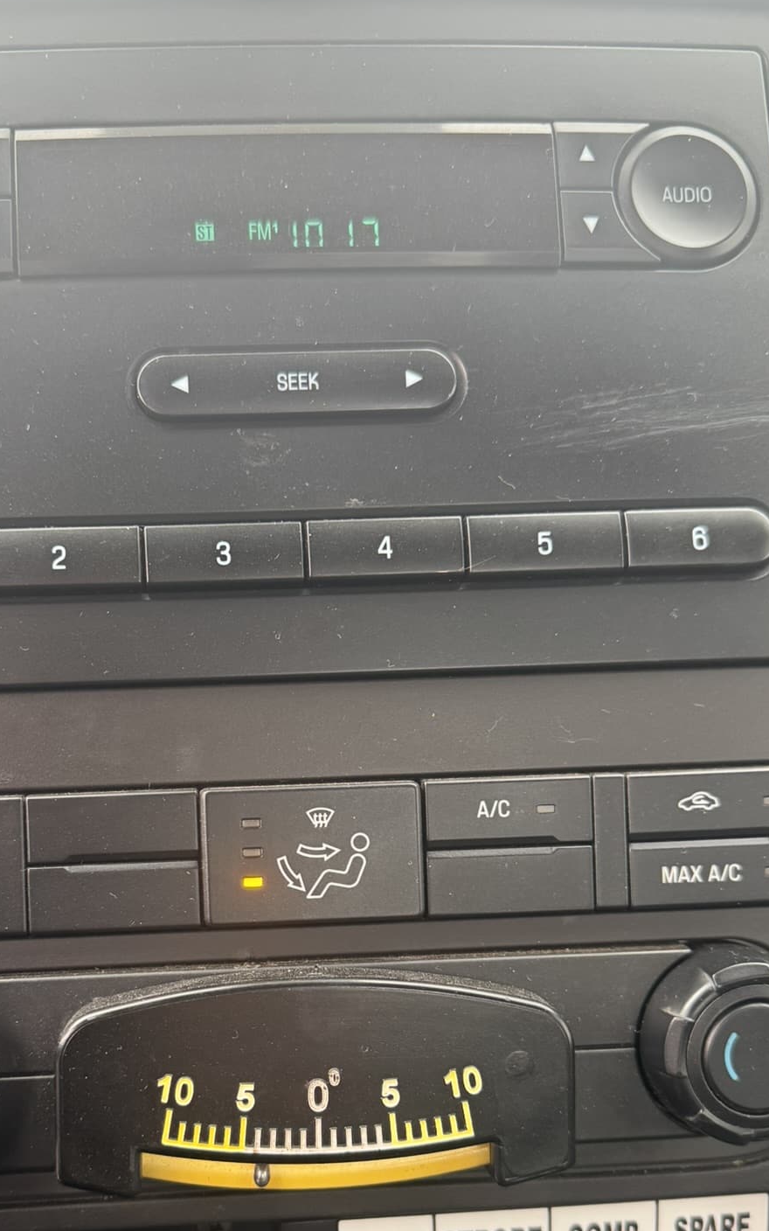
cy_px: 799
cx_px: 288
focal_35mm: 37
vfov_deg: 52.0
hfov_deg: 34.3
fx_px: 1241
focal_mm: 6.76
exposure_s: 1/89
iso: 200
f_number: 1.78
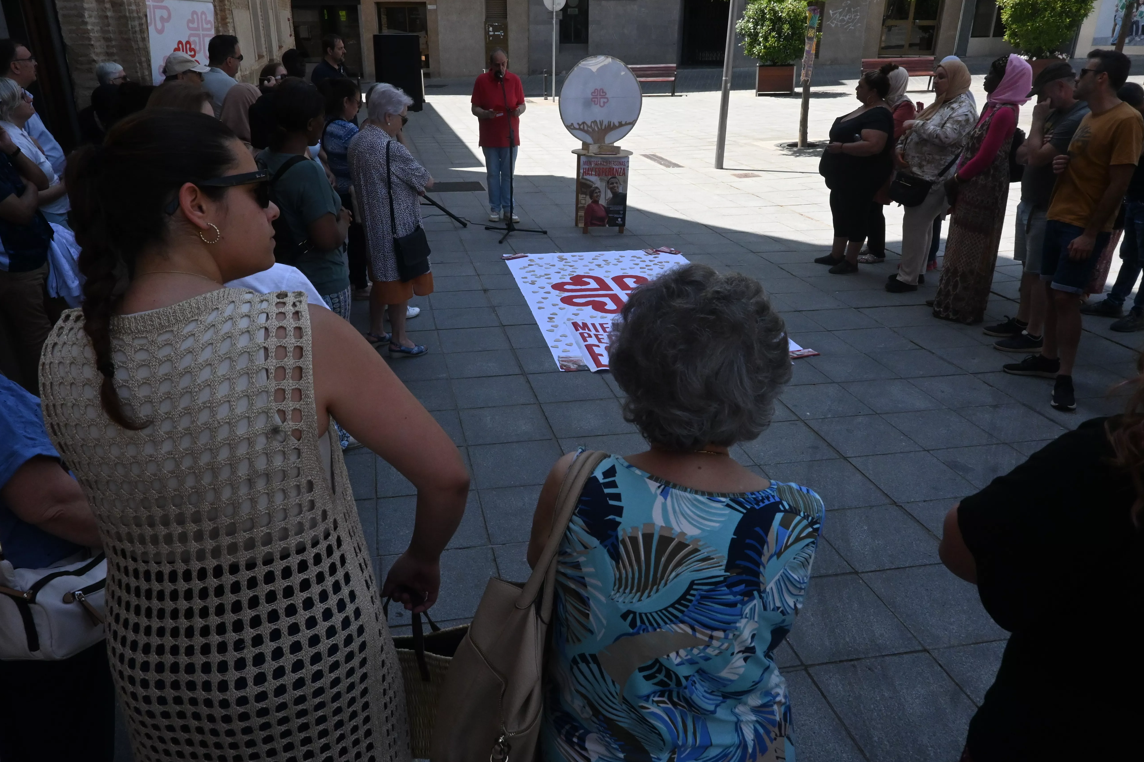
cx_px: 539
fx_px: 826
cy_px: 377
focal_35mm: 26
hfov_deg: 69.3
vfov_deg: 49.5
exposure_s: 1/800
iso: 1600
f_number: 14
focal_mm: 16
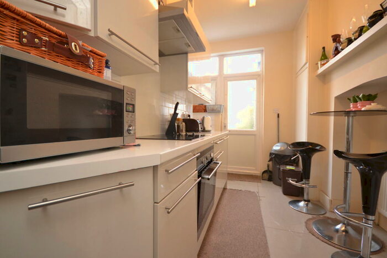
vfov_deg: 77.4
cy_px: 129
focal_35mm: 15
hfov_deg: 100.4
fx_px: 161
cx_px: 194
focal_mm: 10
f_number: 4
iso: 900
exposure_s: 1/60
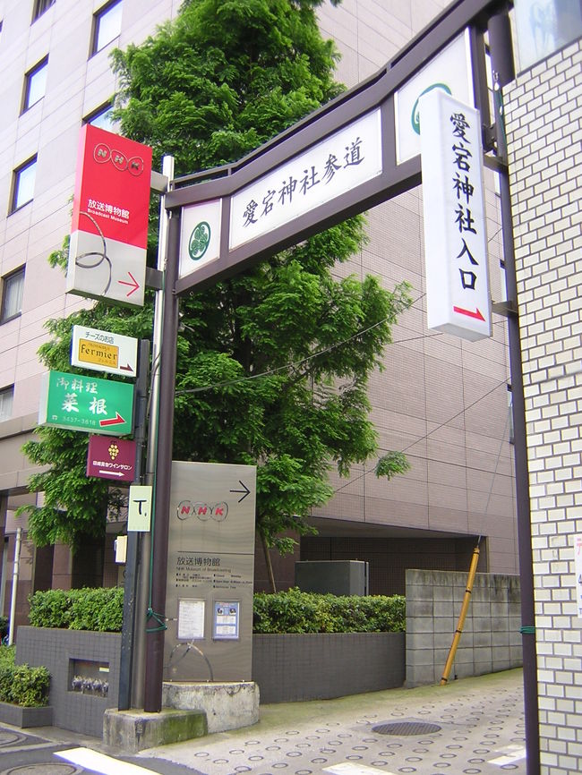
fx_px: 807
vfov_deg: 51.3
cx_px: 291
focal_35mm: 36
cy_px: 388
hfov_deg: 39.7
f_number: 2.6
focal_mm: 4.7
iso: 100
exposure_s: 1/138
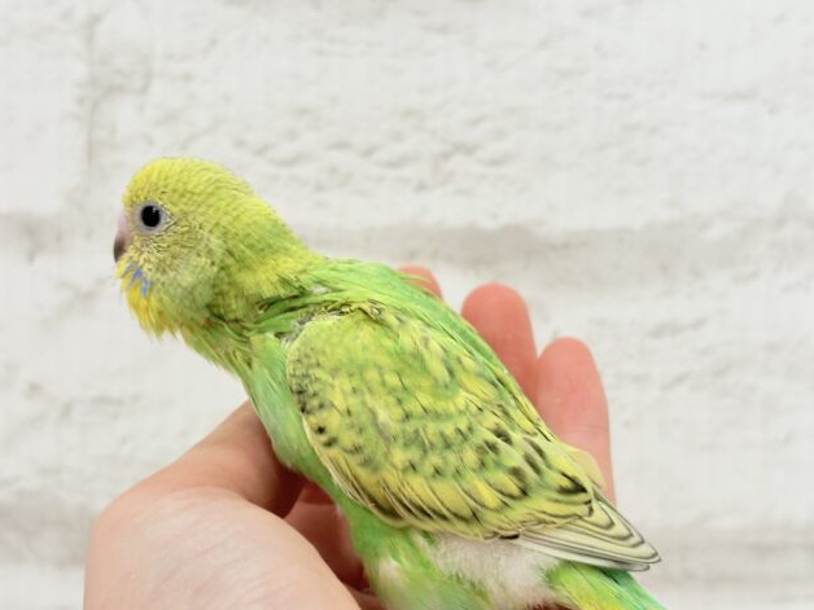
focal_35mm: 53
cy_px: 310
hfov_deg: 36.2
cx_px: 401
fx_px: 1246
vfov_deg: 27.5
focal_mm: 5.96
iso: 50
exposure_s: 1/50
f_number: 1.6
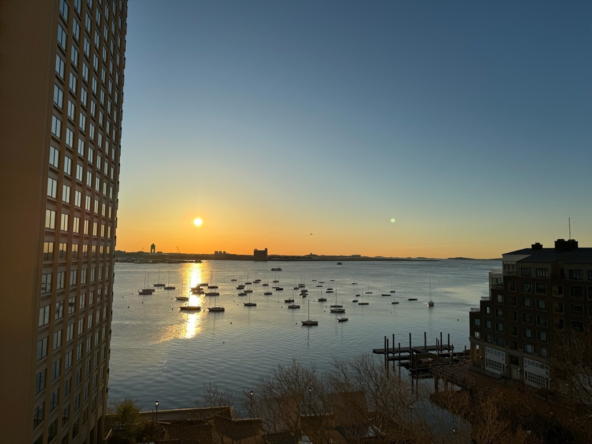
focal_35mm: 24
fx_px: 410
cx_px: 296
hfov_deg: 71.6
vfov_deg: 56.8
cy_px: 222
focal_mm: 6.76
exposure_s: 1/7937
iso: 80
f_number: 1.78
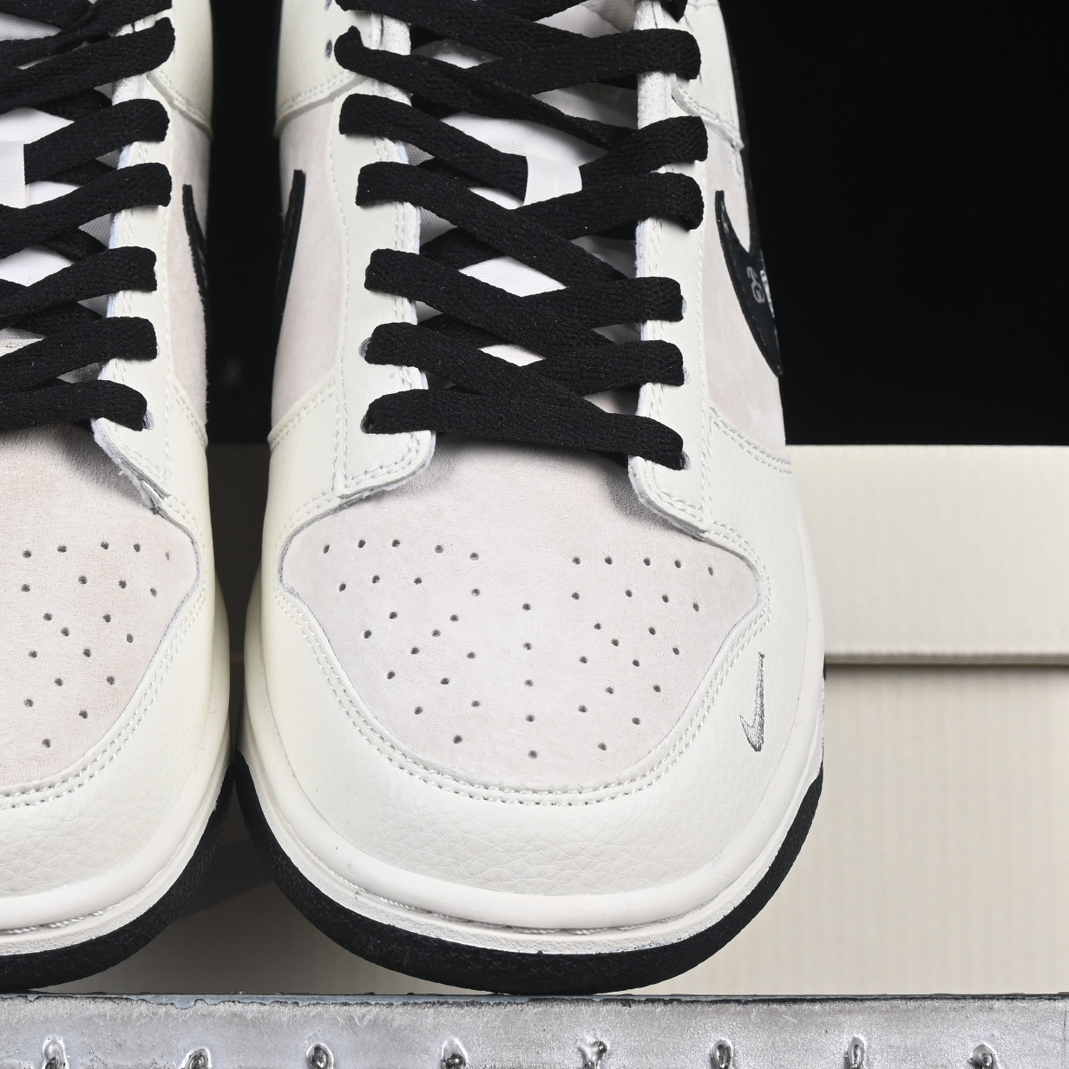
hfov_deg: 12.1
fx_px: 5031
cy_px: 491
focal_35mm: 144
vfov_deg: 12.1
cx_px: 232
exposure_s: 1/80
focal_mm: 50
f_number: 8
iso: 160
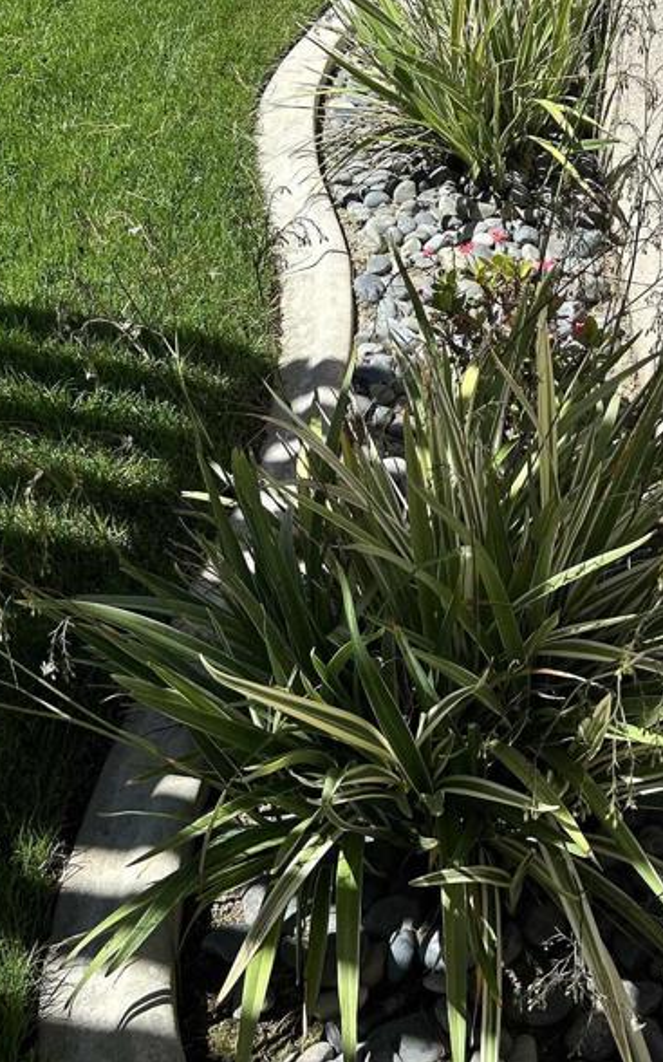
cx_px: 495
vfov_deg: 41.2
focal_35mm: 48
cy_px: 343
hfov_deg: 26.5
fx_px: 1389
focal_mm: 5.7
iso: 50
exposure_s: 1/4831
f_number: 1.5
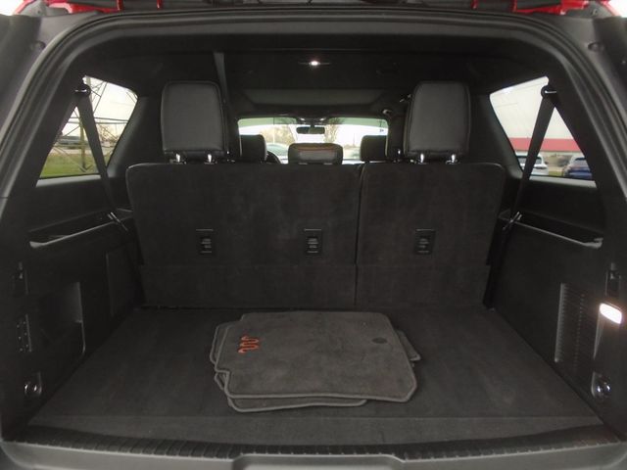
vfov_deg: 53.1
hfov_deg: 67.3
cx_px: 314
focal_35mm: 26
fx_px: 471
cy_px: 235
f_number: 3.2
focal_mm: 4.6
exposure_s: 1/30
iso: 400
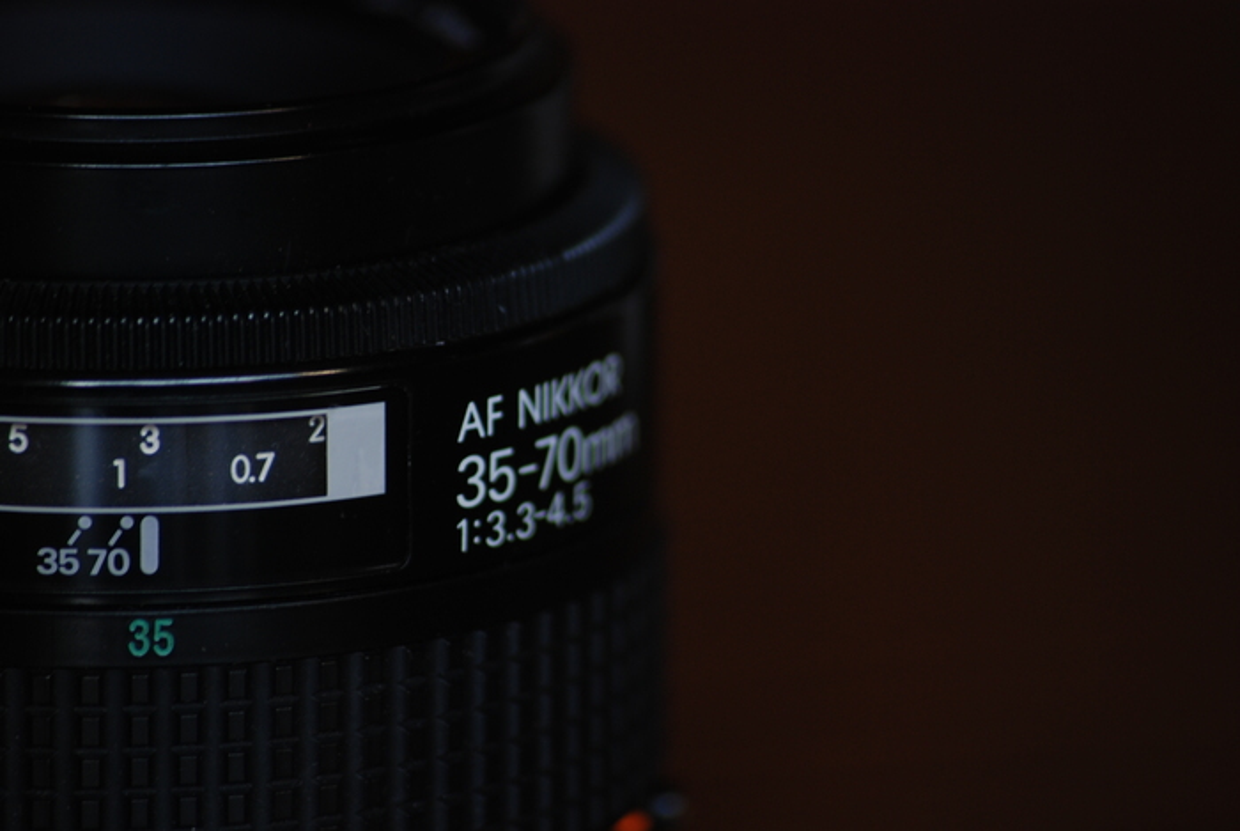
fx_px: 10090
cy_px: 416
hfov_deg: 7.0
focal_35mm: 292
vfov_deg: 4.7
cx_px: 620
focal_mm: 195
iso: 200
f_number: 4.8
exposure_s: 1/60
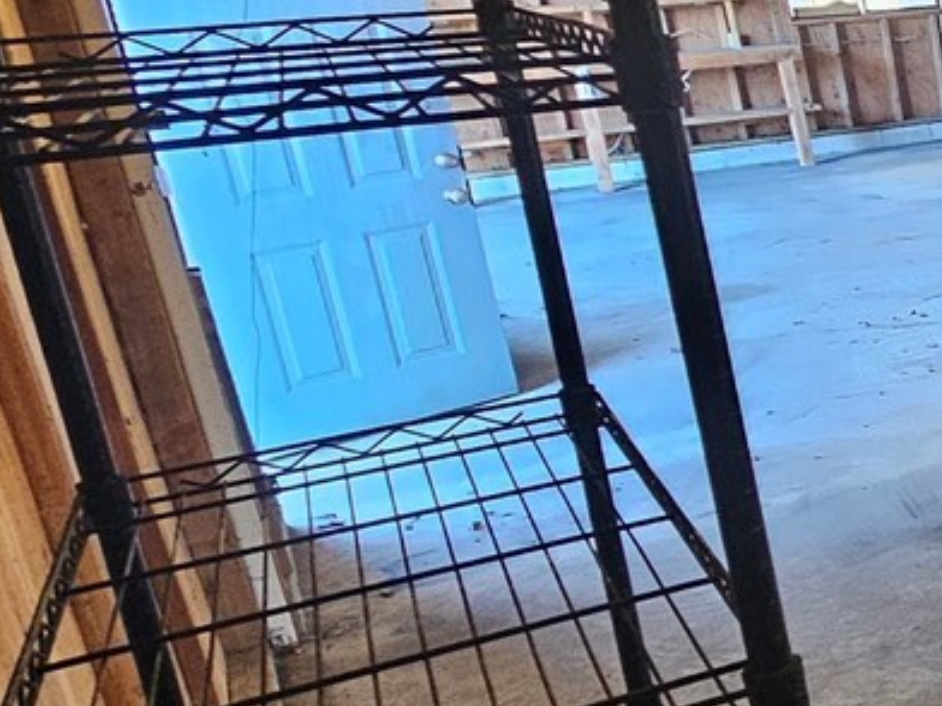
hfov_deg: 23.3
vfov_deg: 27.5
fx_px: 1442
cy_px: 307
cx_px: 1610
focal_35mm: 53
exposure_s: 1/30
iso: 400
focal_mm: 2.2
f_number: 2.2
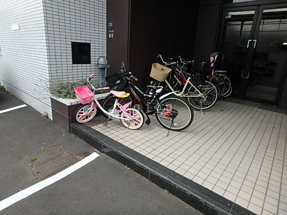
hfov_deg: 79.0
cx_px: 144
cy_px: 108
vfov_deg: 63.4
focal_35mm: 21
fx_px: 174
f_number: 3.5
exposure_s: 1/50
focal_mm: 3.7
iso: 200
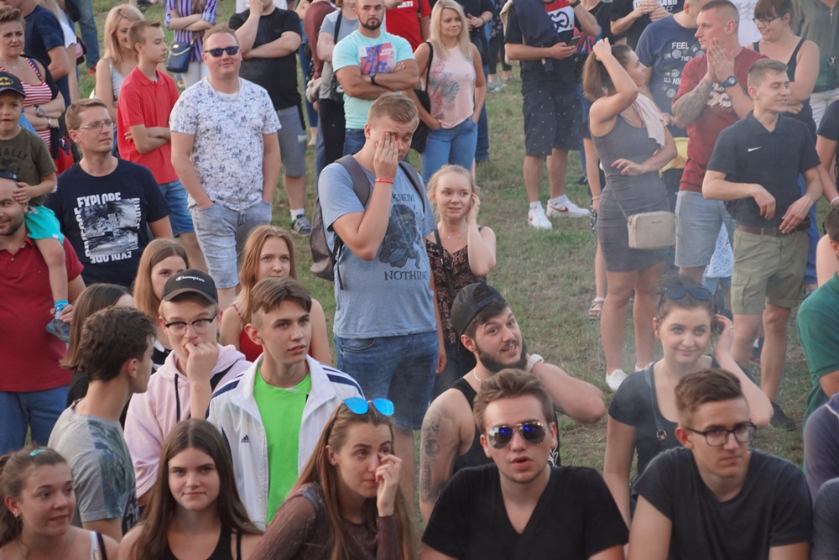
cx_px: 420
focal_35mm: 128
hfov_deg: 16.1
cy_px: 280
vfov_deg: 10.8
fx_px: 2972
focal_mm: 85
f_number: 5.6
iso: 800
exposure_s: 1/125
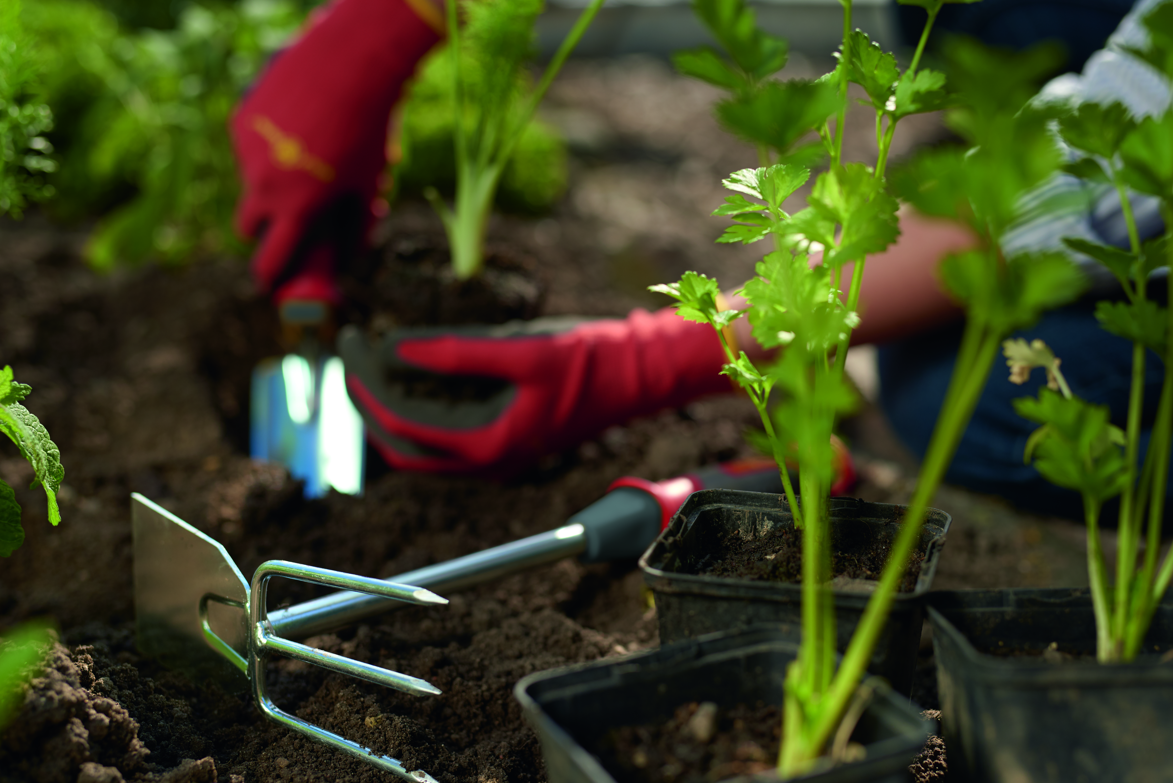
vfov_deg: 23.4
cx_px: 627
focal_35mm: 58
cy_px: 416
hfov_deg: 34.5
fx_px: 1890
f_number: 2.8
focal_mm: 50
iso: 100
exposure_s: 1/2000
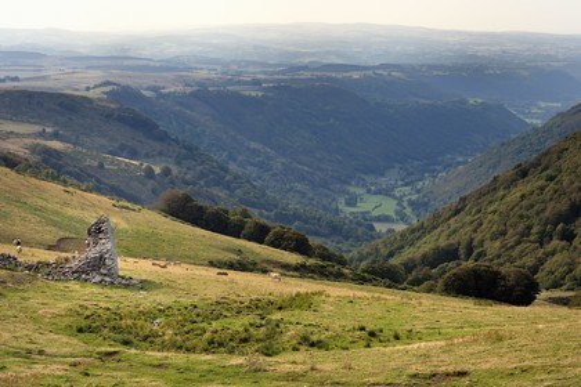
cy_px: 194
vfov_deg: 17.1
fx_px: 1291
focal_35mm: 80
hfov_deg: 25.4
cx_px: 290
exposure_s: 1/200
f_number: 10
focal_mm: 80
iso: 200
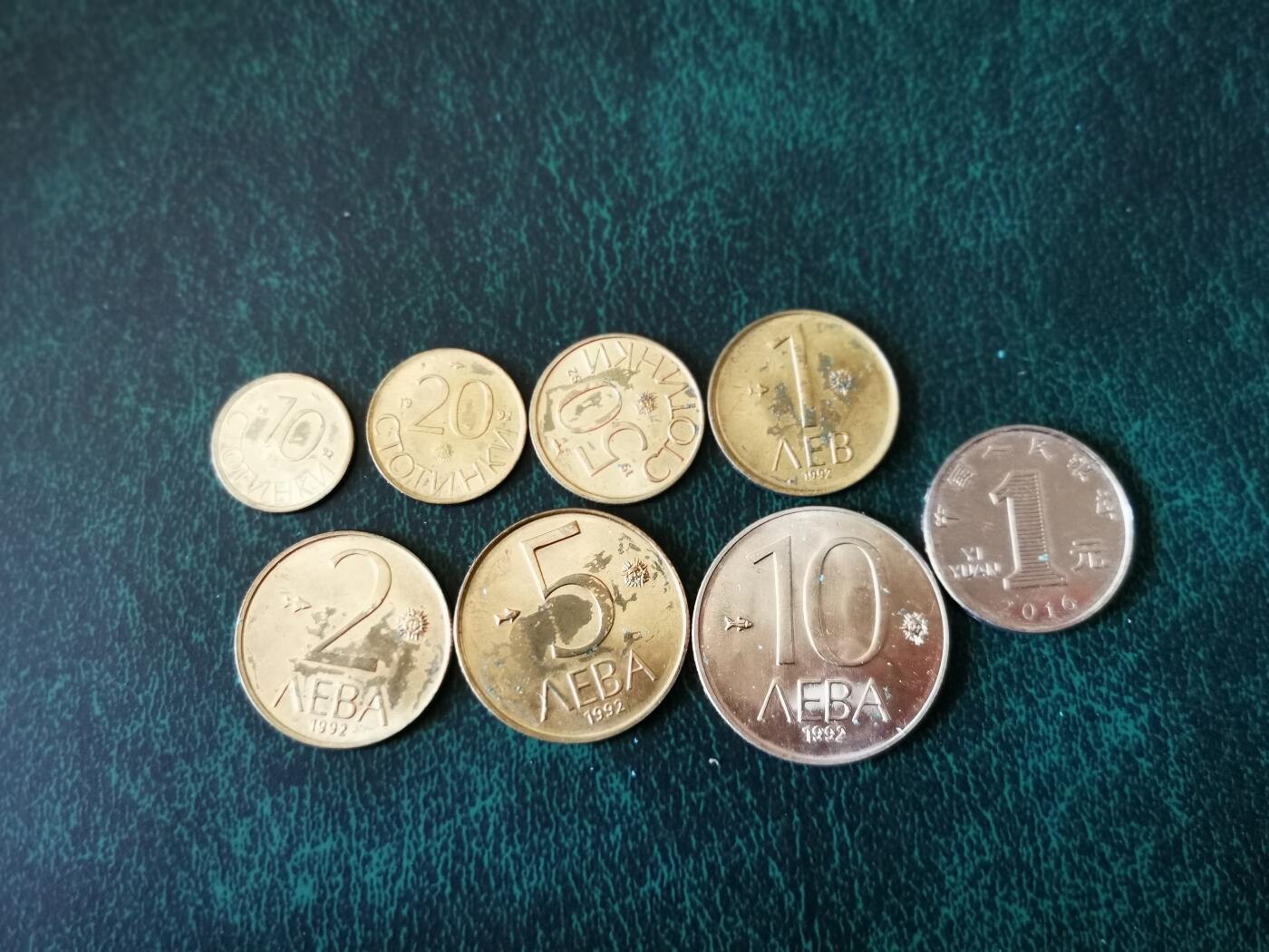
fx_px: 1173
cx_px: 634
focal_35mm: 32
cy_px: 476
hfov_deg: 56.8
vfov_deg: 44.2
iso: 200
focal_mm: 5.56
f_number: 4
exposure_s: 1/50
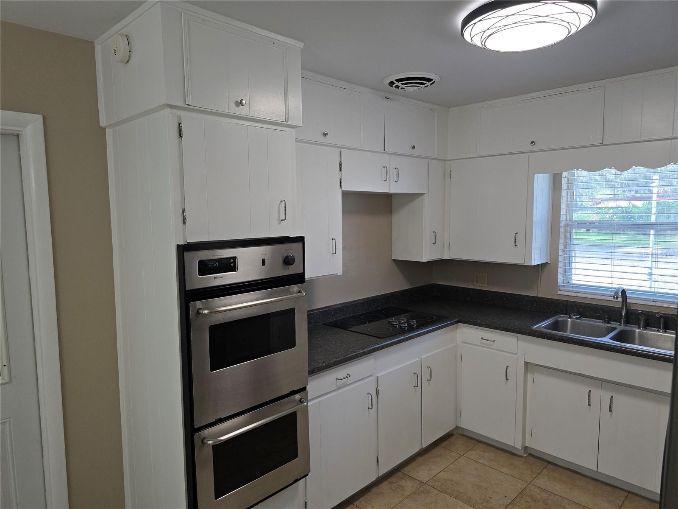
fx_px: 450
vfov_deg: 58.9
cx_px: 339
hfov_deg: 73.9
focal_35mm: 23
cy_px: 254
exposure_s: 1/120
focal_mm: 6.3
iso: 80
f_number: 1.7
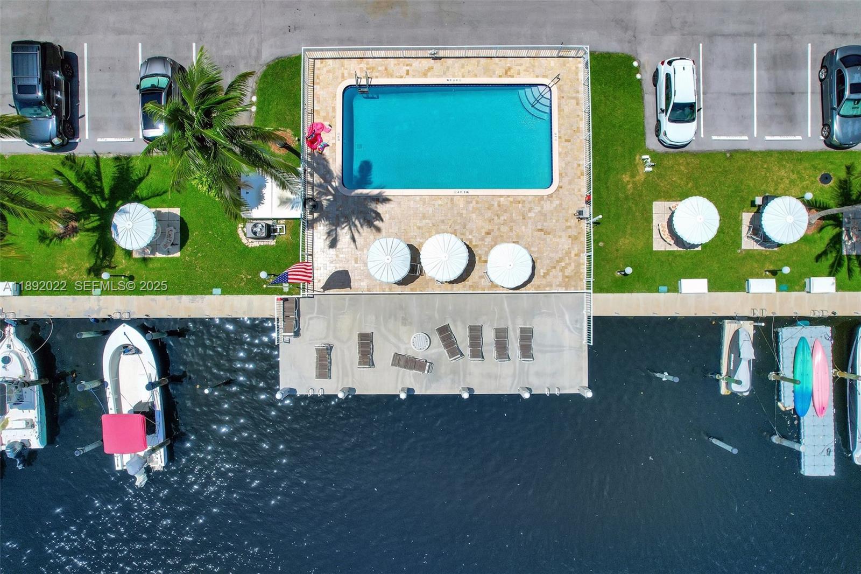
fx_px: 526
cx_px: 430
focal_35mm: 22
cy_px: 287
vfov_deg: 57.2
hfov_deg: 78.6
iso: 100
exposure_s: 1/3200
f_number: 2.8
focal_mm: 8.38
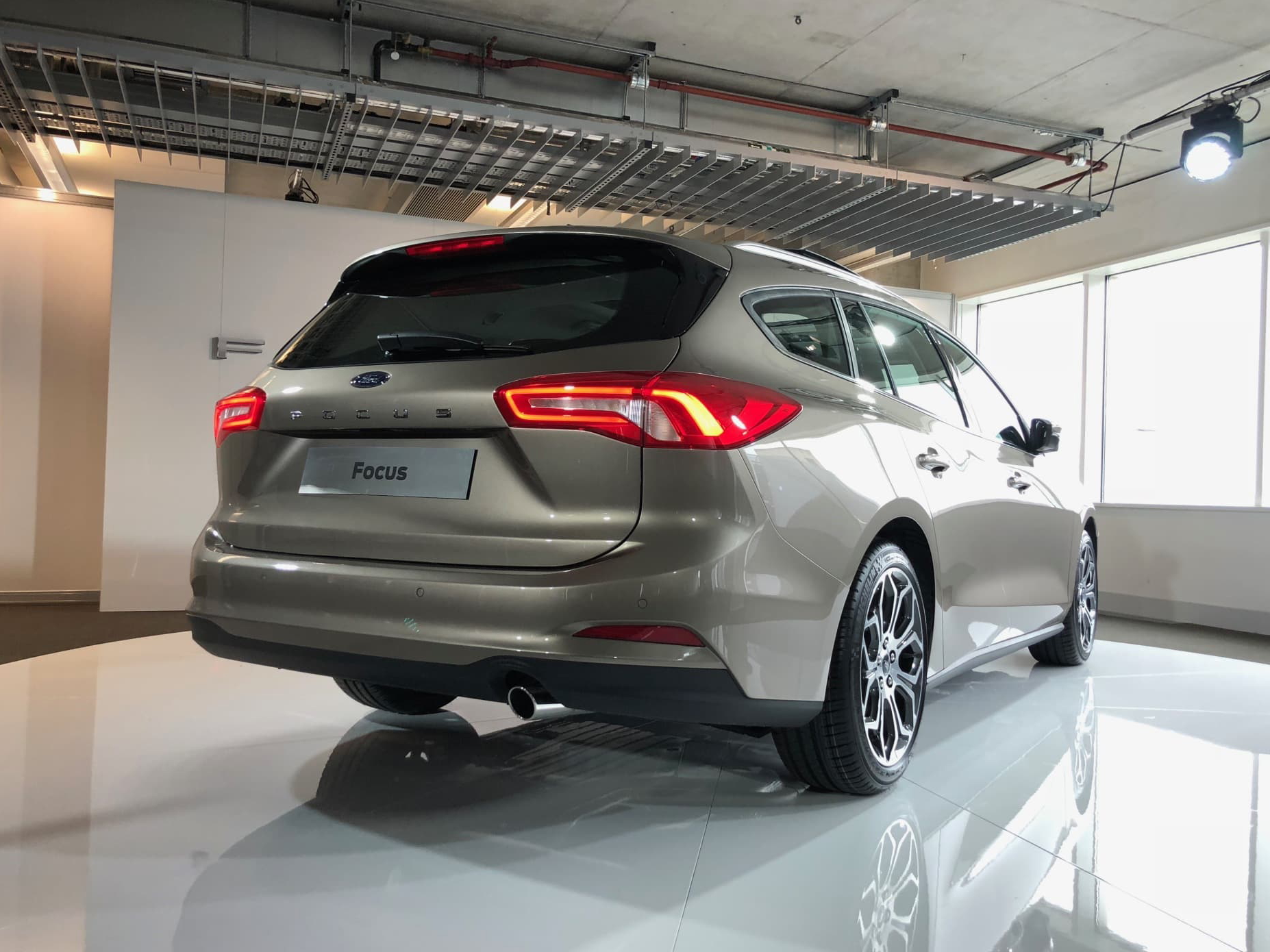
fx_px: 1064
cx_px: 645
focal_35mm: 29
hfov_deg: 61.7
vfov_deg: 48.2
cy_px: 481
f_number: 1.8
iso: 40
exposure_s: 1/67
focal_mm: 4
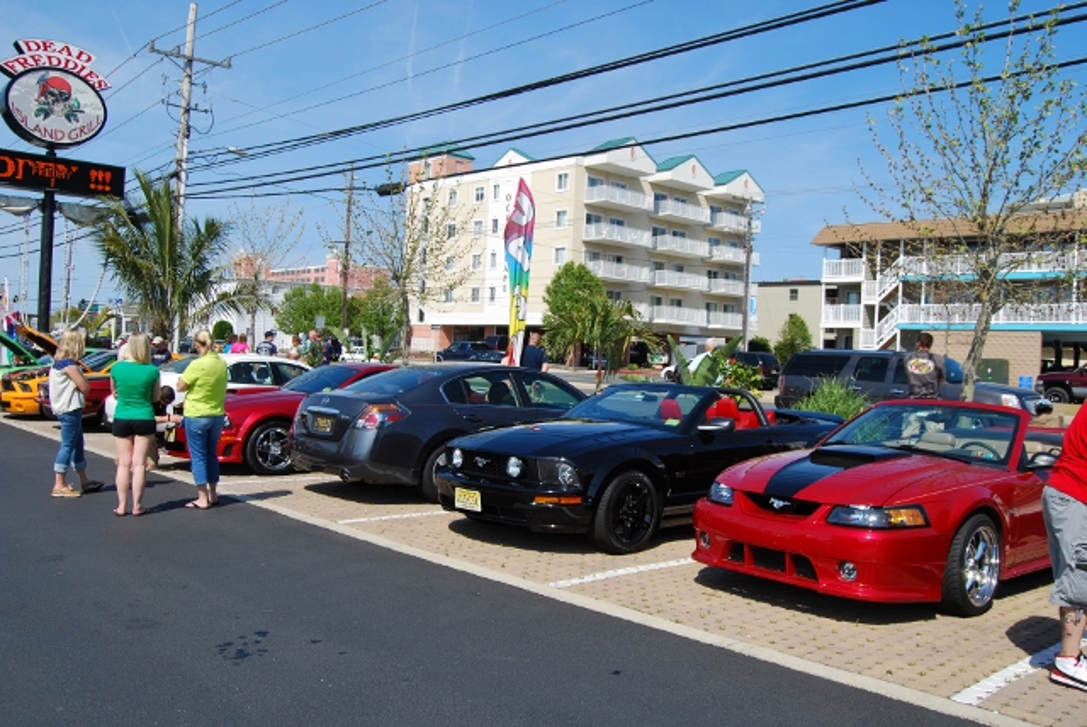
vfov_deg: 43.7
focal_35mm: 30
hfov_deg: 61.9
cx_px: 544
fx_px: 907
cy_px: 364
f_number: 10
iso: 200
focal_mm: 20
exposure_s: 1/400
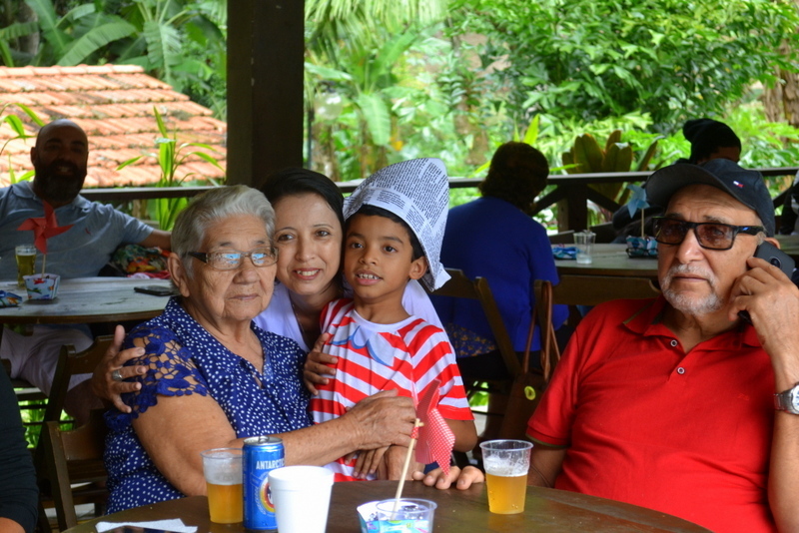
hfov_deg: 24.6
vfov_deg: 16.6
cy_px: 266
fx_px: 1832
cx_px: 400
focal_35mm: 82
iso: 400
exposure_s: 1/60
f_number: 5.6
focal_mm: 55
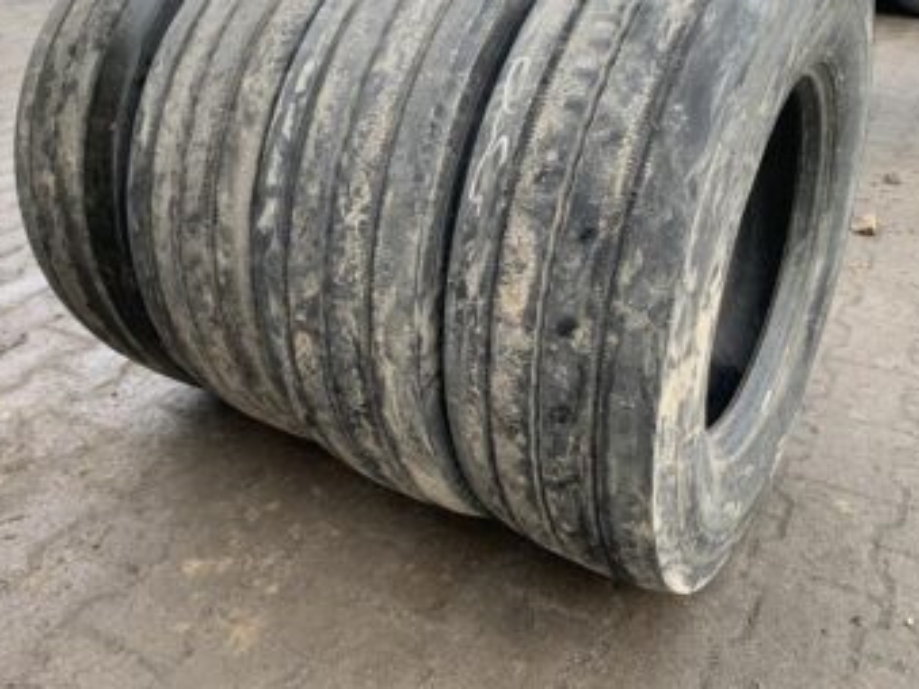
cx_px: 455
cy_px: 264
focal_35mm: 33
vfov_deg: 42.6
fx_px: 876
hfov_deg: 55.4
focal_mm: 4.25
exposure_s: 1/121
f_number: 1.8
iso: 40
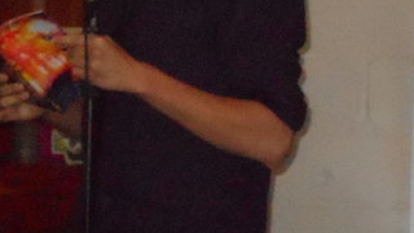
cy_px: 43
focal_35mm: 327
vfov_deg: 3.7
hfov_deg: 6.6
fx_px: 3590
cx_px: 113
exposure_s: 1/60
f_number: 5.4
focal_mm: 21.5
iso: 1600
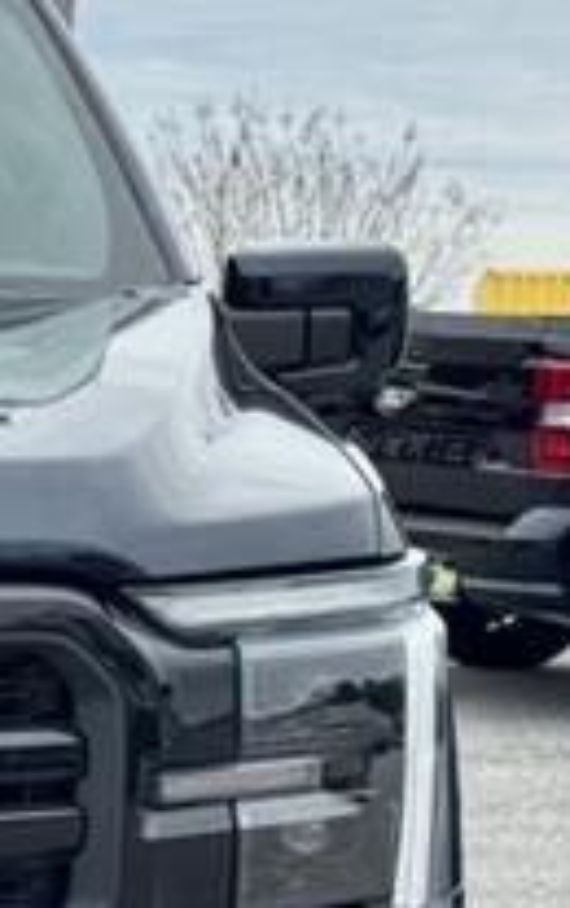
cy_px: 702
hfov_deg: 8.1
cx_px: -425
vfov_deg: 13.3
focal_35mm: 157
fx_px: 3889
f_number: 1.78
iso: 64
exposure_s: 1/1172
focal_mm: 6.76
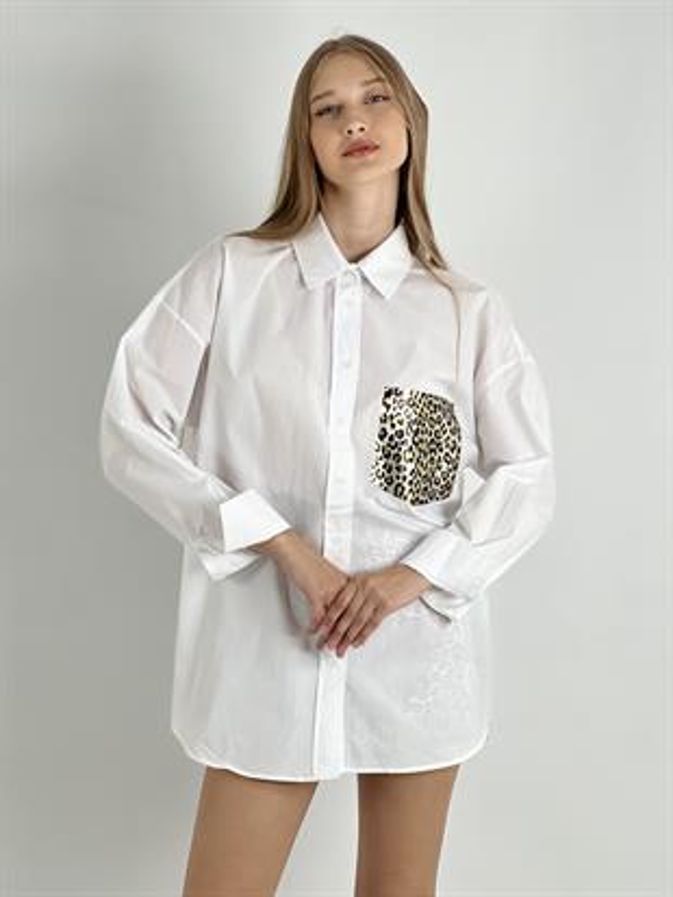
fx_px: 1995
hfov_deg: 19.1
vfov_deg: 25.3
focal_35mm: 77
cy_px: 448
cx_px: 336
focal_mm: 9
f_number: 2.8
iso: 50
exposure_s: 1/100
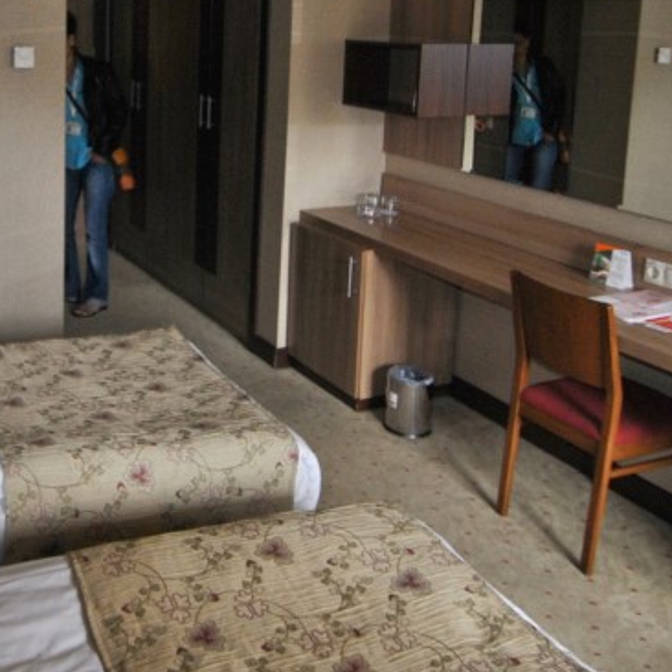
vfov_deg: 40.4
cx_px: 166
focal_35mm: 40
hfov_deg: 40.6
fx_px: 879
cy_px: 151
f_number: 3.5
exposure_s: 1/60
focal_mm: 10
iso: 200
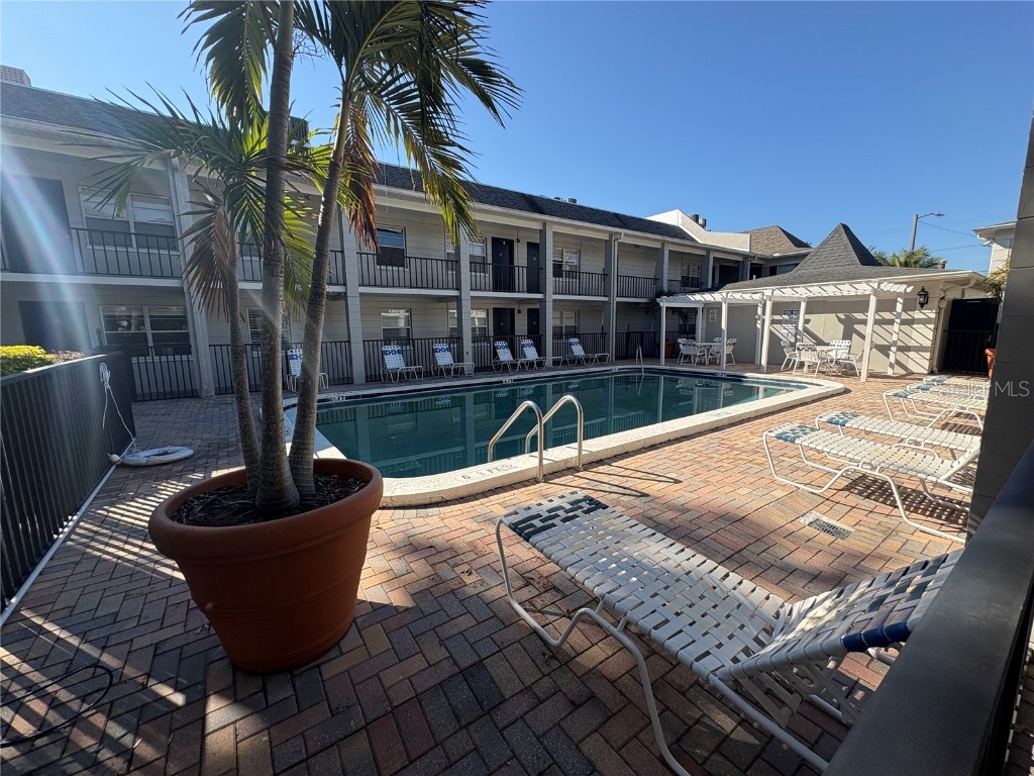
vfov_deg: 85.7
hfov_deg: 102.1
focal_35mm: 14
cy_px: 388
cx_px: 517
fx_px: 418
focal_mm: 2.22
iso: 50
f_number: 2.2
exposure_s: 1/879
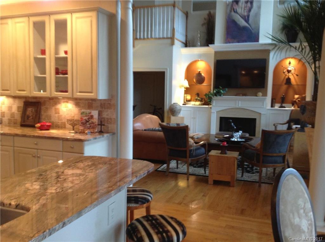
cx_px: 162
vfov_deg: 40.6
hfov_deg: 52.7
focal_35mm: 35
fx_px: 328
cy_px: 121
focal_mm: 4.28
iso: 160
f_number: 2.4
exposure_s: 1/15
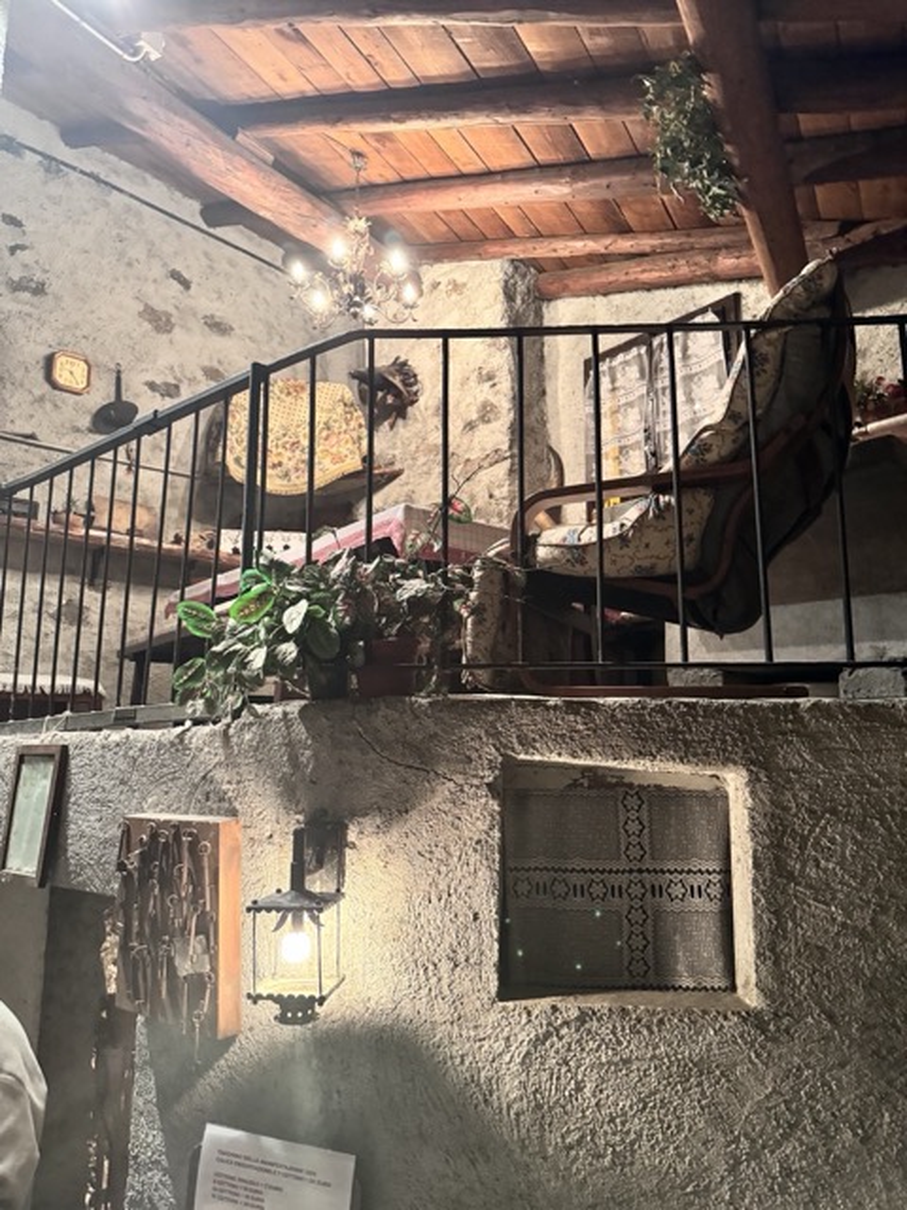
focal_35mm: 24
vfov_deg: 71.6
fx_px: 838
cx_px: 454
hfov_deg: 56.8
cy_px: 605
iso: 800
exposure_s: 1/50
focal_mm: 6.76
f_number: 1.78
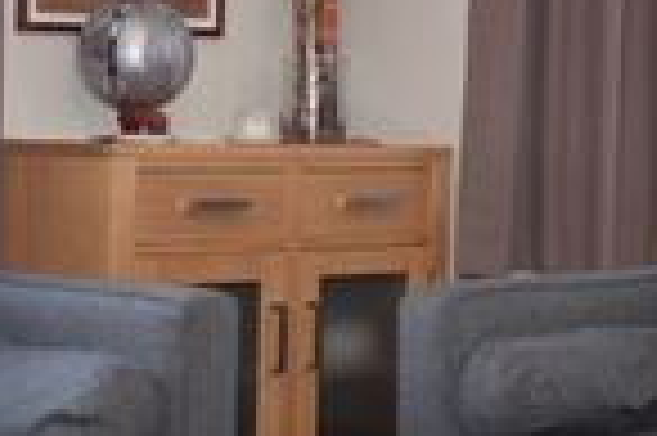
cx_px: 688
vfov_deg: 11.7
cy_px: 29
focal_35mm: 116
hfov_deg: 17.2
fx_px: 2115
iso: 800
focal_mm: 24
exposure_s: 1/100
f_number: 5
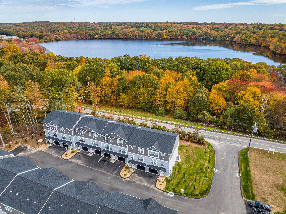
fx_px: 198
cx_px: 143
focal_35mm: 24
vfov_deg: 56.8
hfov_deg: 71.6
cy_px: 107
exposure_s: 1/400
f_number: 2.8
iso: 100
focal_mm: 12.29
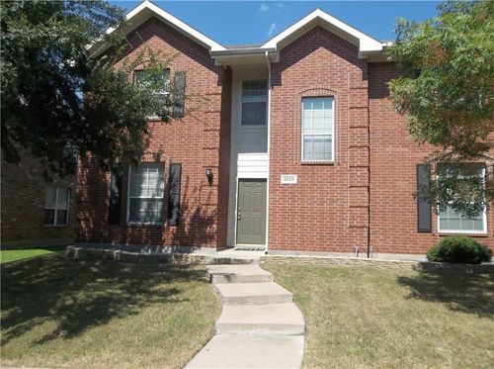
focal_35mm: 27
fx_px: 385
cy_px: 184
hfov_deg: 65.4
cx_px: 247
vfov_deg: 51.2
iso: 80
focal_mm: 4.9
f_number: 8.9
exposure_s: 1/160
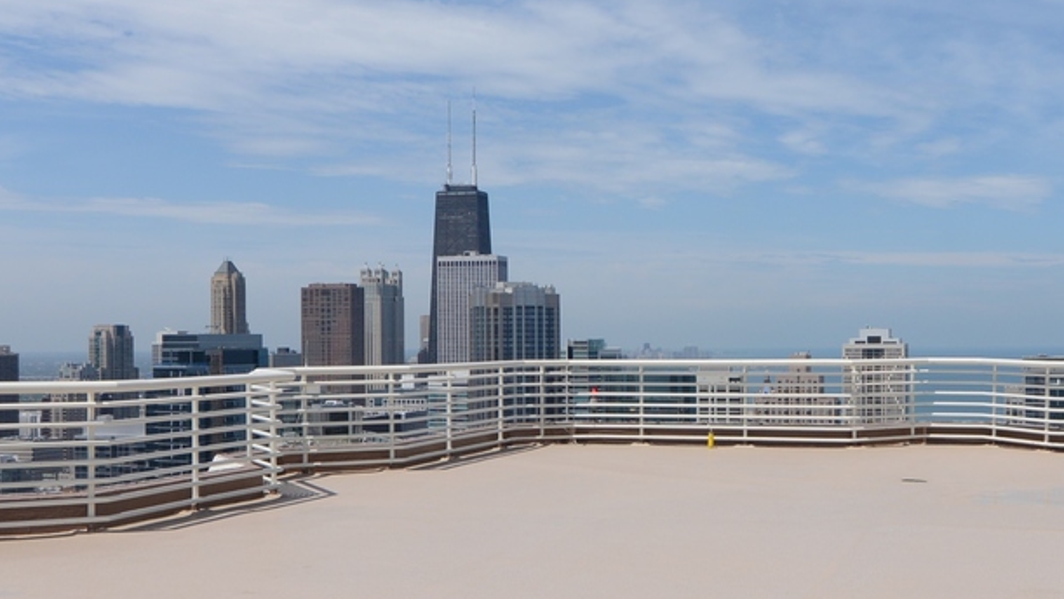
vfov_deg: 24.0
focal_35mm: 50
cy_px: 331
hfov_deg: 40.6
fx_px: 1411
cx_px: 737
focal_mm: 18
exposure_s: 1/1600
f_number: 8
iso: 400
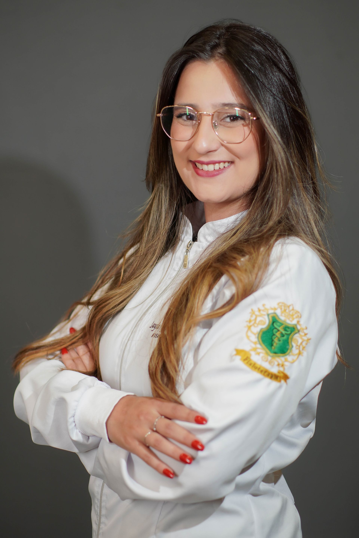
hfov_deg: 16.3
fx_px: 1256
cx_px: 180
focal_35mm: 84
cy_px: 269
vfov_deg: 24.2
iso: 125
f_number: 1.4
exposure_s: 1/125
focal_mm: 56
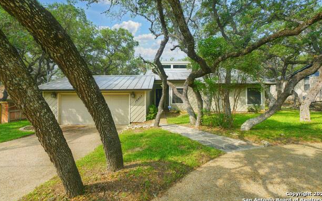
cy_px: 91
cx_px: 160
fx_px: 149
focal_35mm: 17
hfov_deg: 94.4
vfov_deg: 67.9
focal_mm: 16
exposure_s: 1/100
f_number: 7.1
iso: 100
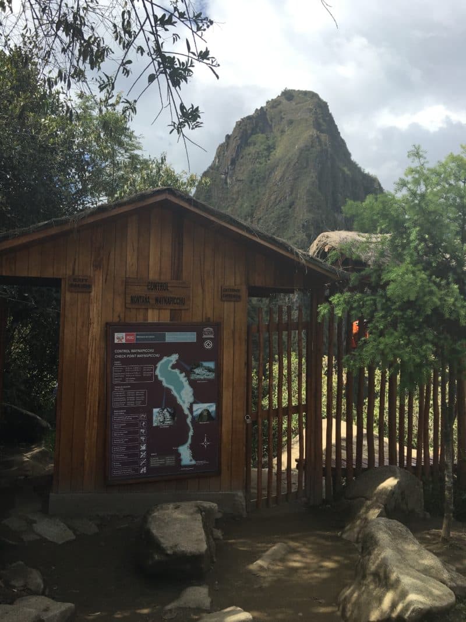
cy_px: 311
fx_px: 521
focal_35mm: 29
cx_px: 233
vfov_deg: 61.7
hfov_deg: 48.2
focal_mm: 4.15
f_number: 2.2
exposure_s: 1/1115
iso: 25
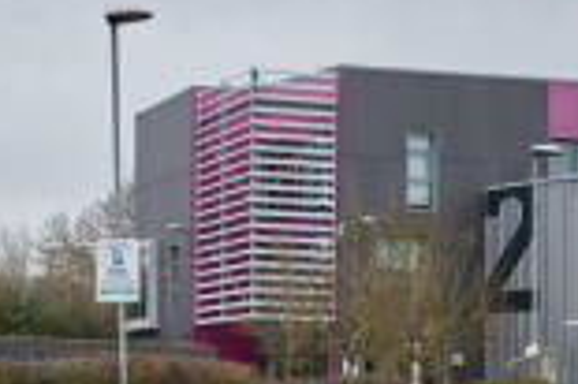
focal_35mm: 129
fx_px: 2069
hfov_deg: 15.6
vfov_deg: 10.6
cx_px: -26
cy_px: 177
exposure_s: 1/2.5
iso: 160
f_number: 5
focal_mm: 42
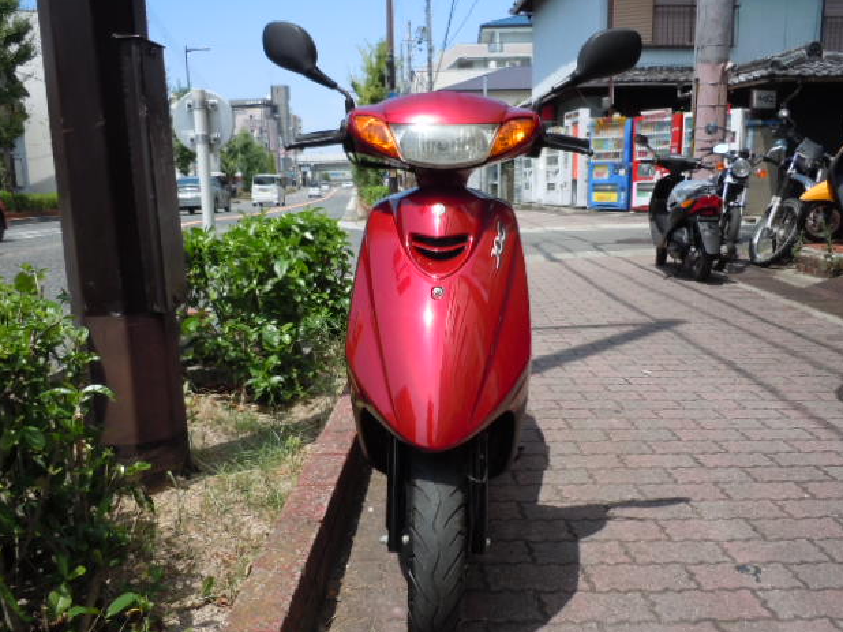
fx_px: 706
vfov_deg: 48.2
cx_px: 412
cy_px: 322
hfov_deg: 61.7
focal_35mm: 29
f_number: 3.7
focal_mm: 5
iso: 100
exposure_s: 1/500
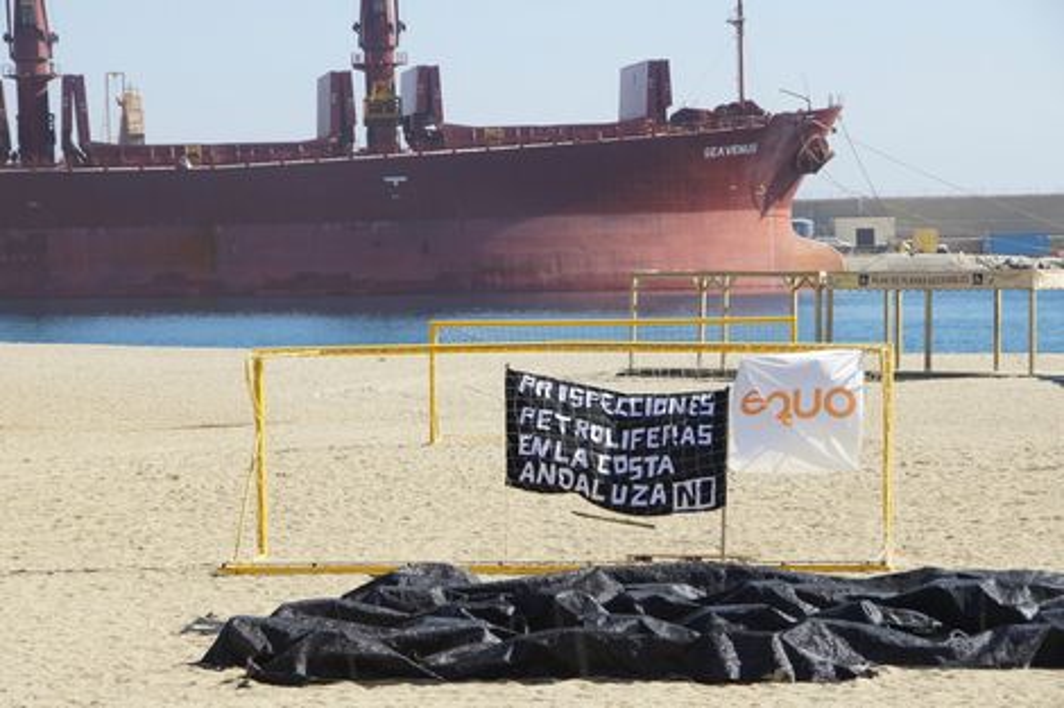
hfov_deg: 13.7
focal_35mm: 150
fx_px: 4432
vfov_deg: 9.1
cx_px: 532
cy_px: 354
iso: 100
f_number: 9
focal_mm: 100
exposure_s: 1/200
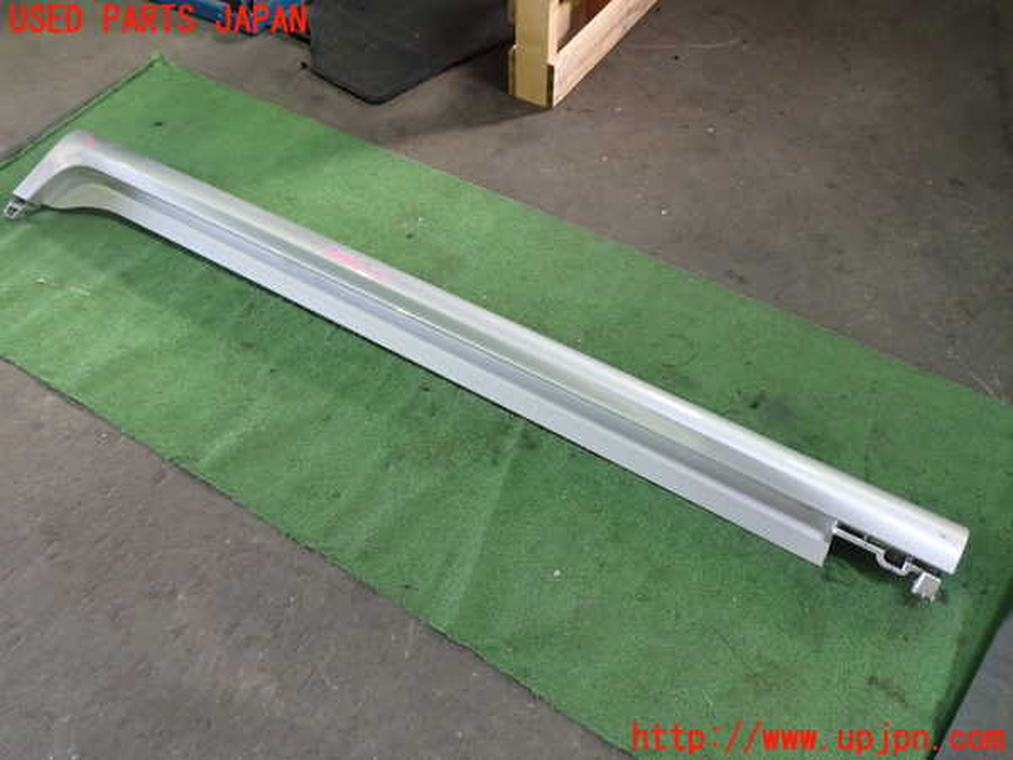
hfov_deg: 60.0
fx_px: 878
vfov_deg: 46.8
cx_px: 506
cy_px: 380
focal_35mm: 30
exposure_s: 1/30
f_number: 2.3
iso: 320
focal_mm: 5.4
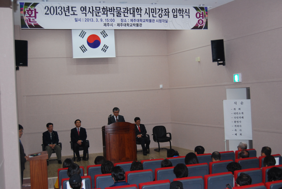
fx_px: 365
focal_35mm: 46
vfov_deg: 29.0
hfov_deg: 42.3
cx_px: 141
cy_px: 94
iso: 640
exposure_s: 1/60
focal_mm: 31
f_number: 4.5
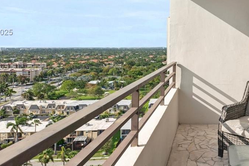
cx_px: 188
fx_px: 228
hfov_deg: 54.4
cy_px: 33
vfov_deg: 38.4
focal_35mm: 33
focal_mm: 14
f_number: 11
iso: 100
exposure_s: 1/15
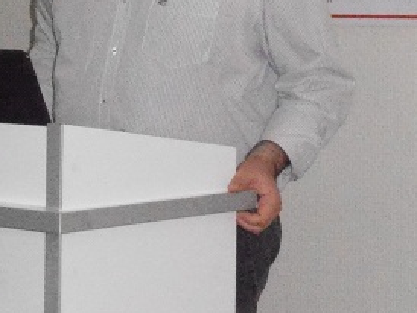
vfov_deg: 9.1
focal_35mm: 162
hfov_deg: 12.2
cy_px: 7
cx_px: 259
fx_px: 1953
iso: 1600
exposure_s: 1/250
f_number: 4.8
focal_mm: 12.29
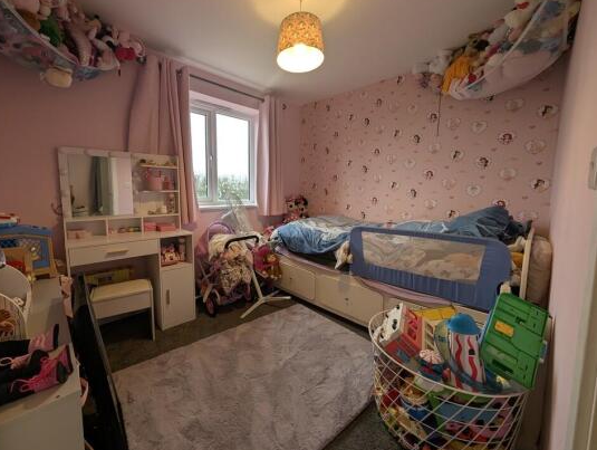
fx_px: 225
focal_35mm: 13
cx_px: 275
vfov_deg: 90.0
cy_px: 210
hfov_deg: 105.9
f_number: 1.7
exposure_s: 1/72.8
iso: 64
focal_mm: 2.02
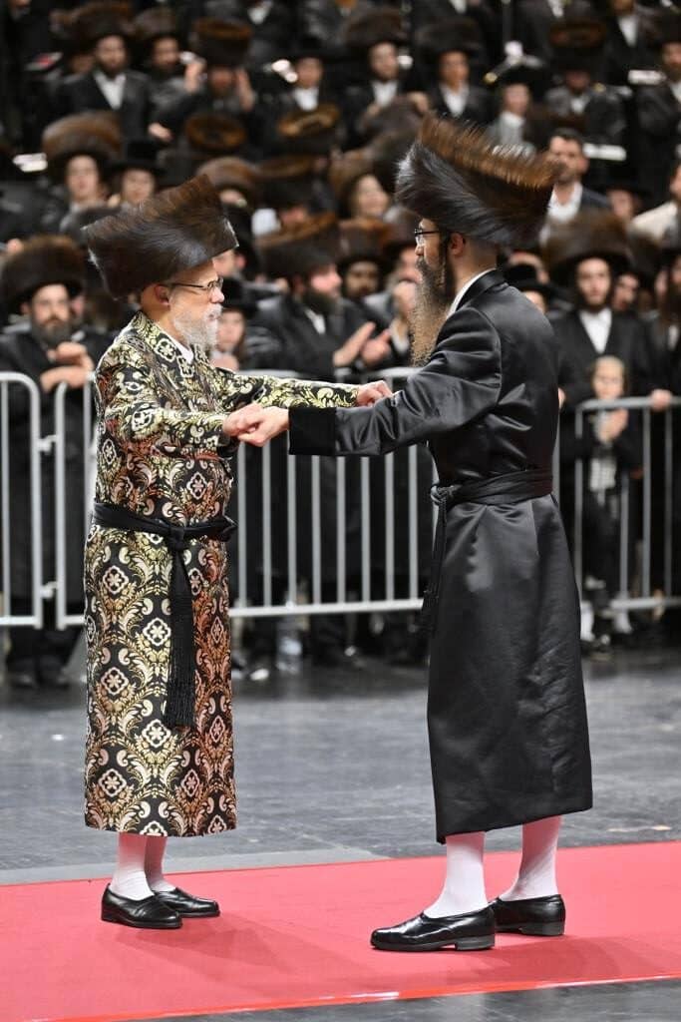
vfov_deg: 15.2
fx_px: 3829
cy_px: 511
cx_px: 340
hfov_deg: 10.2
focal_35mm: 135
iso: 1000
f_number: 2.8
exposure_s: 1/200
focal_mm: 135
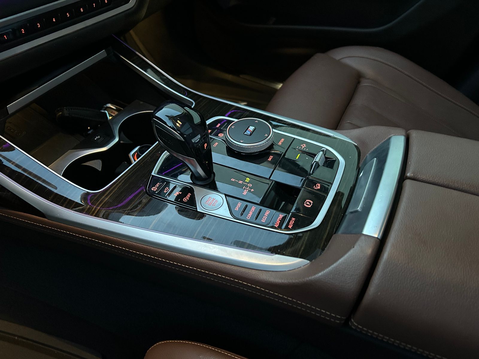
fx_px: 360
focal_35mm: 26
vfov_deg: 53.1
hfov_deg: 67.3
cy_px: 180
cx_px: 240
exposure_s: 1/34
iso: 640
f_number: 1.5
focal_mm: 5.7
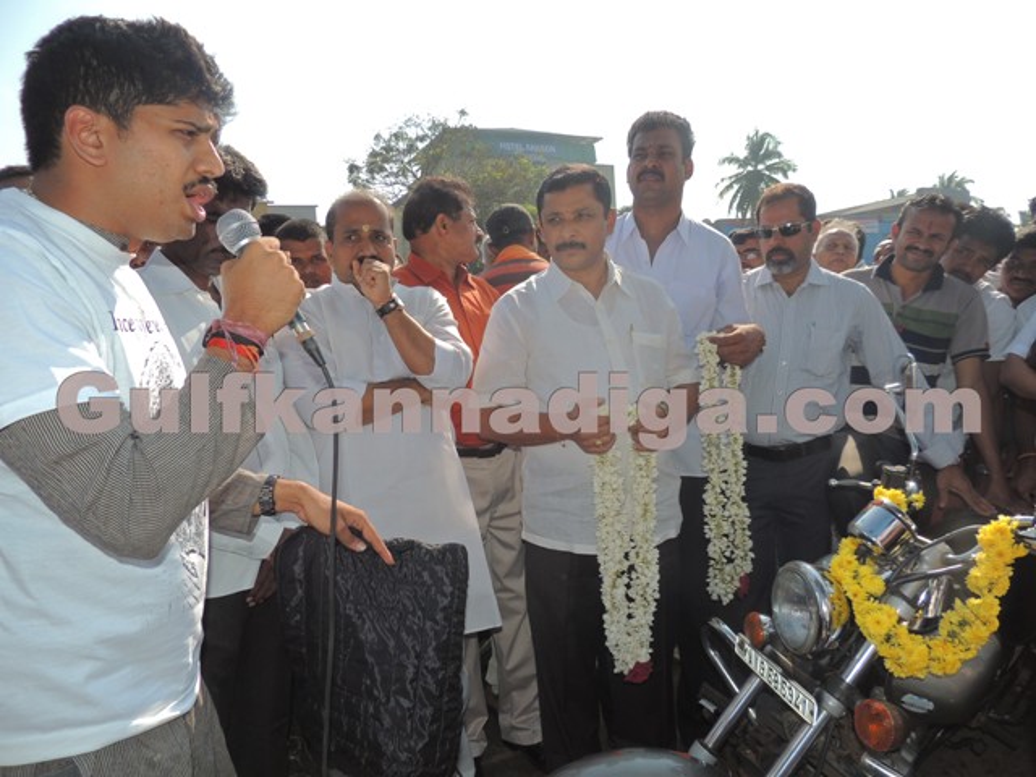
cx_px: 518
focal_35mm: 24
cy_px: 388
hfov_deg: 71.6
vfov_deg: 56.8
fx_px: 718
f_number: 3
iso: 100
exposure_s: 1/1000
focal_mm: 4.3
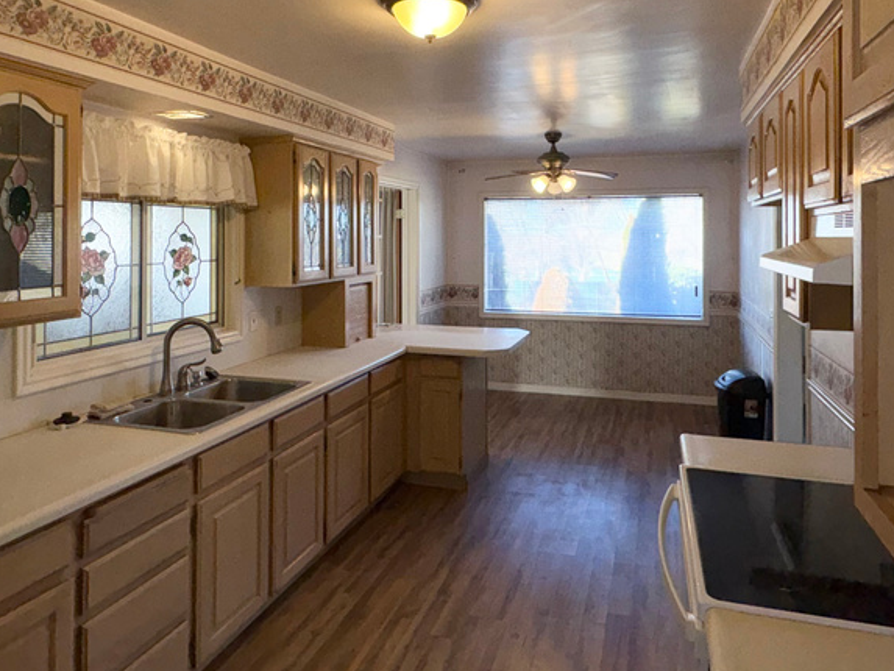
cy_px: 231
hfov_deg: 69.4
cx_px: 465
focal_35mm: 25
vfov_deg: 53.9
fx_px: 646
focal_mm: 2.22
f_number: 2.2
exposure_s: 1/166
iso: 32
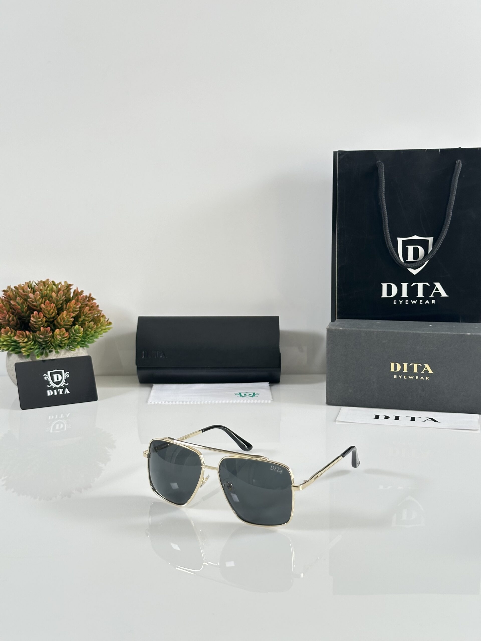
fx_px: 889
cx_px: 240
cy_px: 320
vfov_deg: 39.7
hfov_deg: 30.3
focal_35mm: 48
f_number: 1.78
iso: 80
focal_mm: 6.86
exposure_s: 1/105
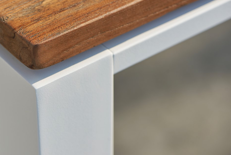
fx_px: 860
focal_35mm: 134
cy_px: 57
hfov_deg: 15.3
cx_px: 86
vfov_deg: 10.2
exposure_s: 1/320
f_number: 7.1
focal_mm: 105
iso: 125
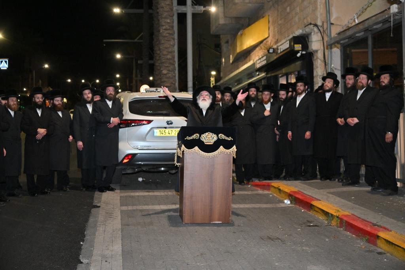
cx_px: 202
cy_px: 135
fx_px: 563
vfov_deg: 27.0
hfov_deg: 39.6
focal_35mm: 50
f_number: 4
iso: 1600
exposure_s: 1/125
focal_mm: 50
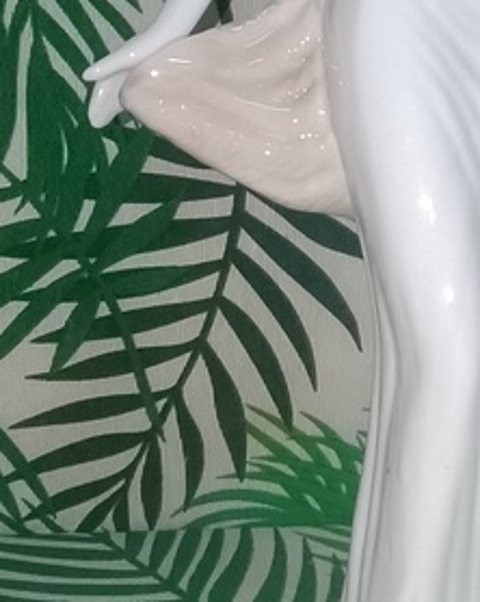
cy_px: 156
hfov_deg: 31.8
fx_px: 800
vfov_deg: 40.1
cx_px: 432
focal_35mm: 45
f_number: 2.2
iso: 395
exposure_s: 1/50
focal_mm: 1.66
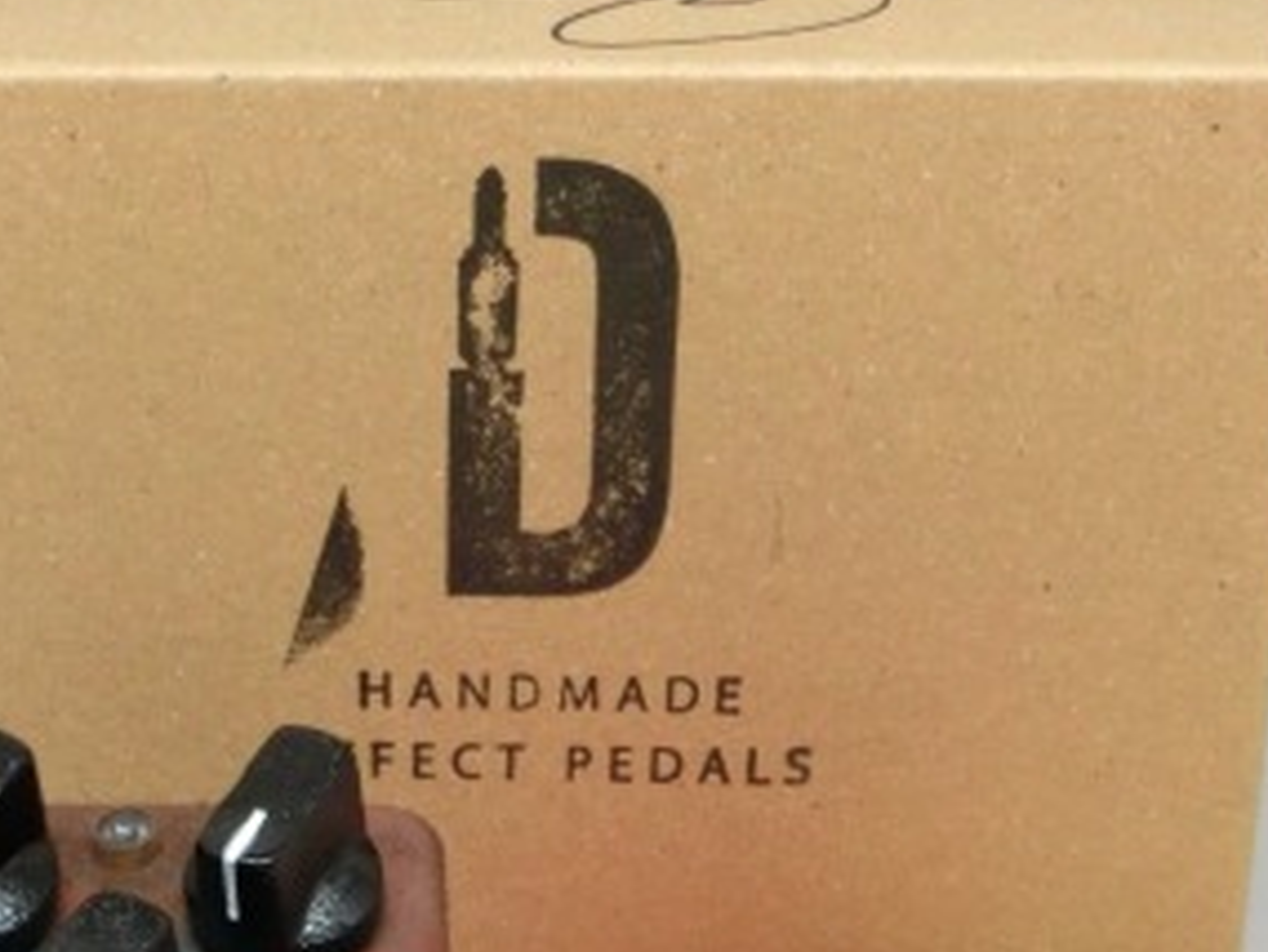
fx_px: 3701
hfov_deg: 19.4
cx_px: 543
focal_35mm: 101
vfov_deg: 14.5
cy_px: 925
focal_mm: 8
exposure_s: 1/125
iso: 250
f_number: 4.4
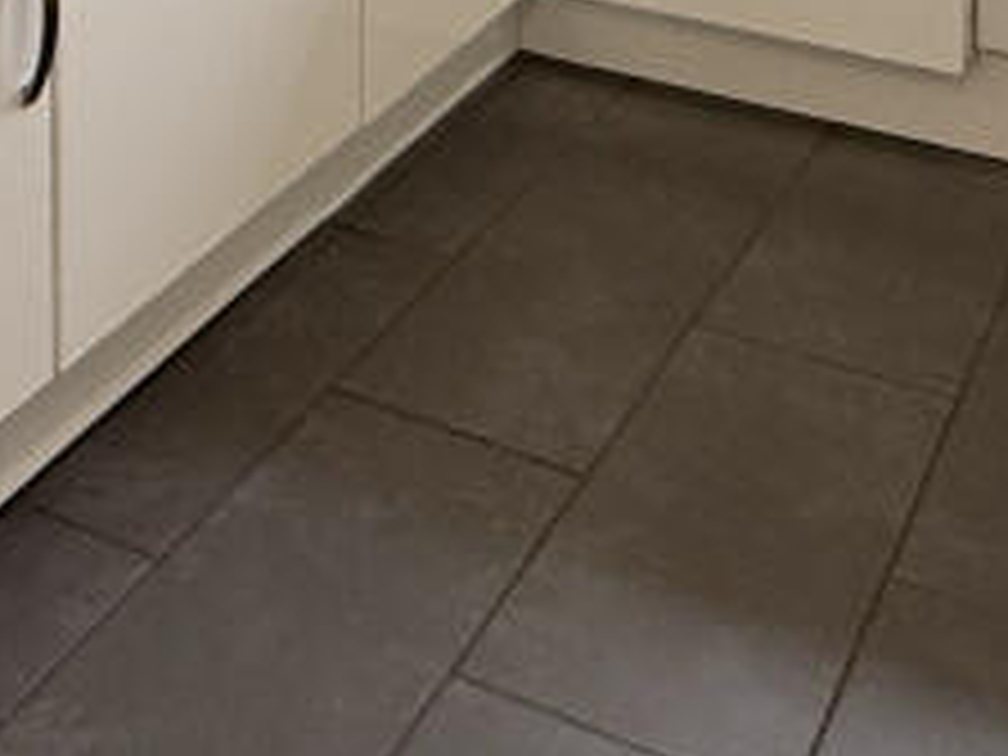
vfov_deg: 17.4
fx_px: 1864
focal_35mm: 64
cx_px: 414
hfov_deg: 30.2
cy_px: -706
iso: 200
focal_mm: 2.22
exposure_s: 1/100
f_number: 2.2
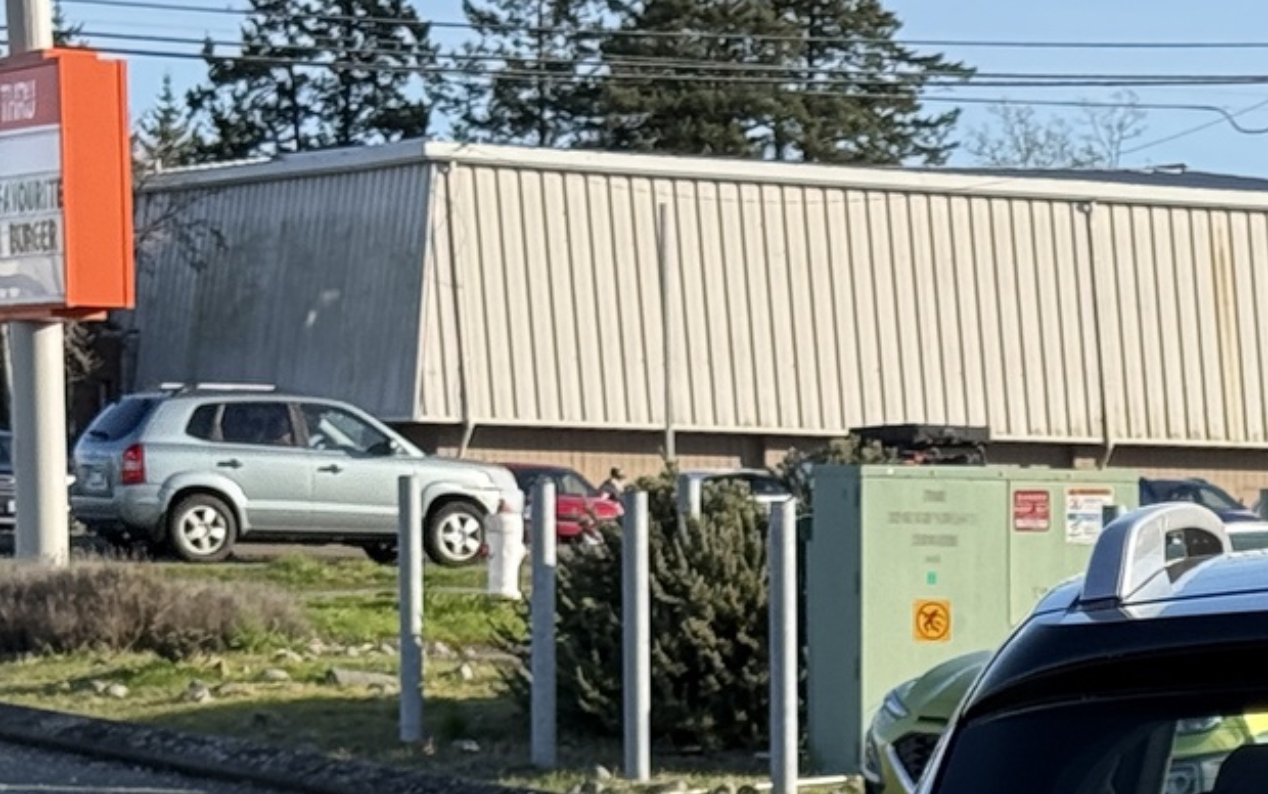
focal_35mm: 168
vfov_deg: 7.6
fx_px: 5808
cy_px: 1369
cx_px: 1483
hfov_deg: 12.2
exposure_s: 1/1883
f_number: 1.78
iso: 64
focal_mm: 6.76
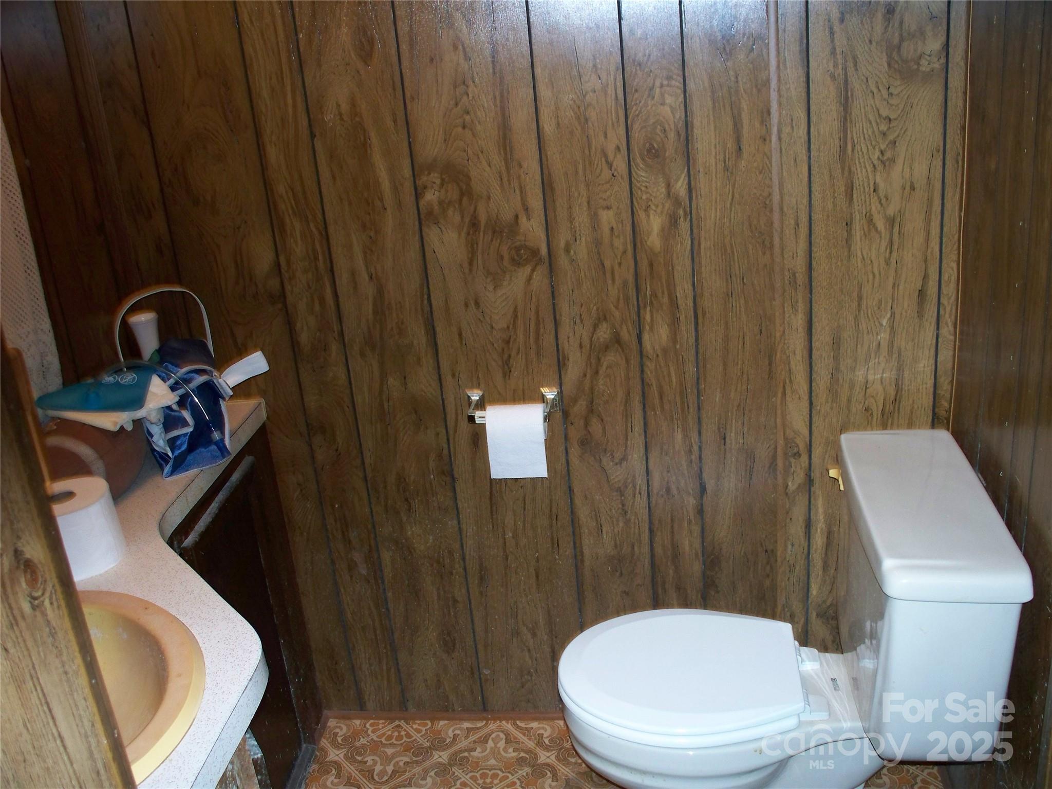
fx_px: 1094
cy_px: 394
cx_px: 526
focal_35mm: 36
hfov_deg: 51.4
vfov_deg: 39.7
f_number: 2.8
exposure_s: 1/30
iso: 200
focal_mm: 7.54
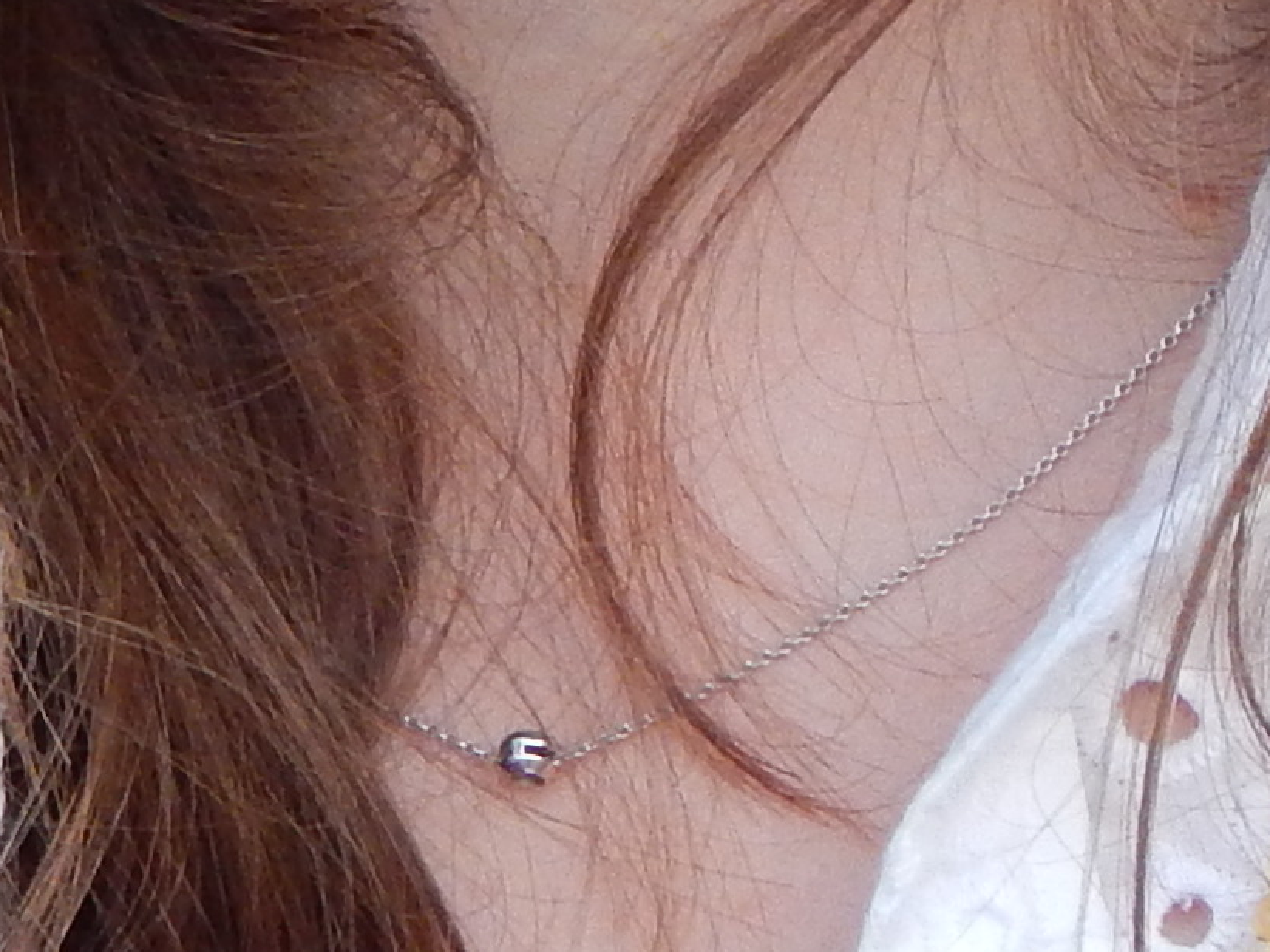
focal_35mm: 342
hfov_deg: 5.8
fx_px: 12544
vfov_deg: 4.3
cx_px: 613
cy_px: -1315
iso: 280
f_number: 4
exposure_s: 1/30
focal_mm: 10.9
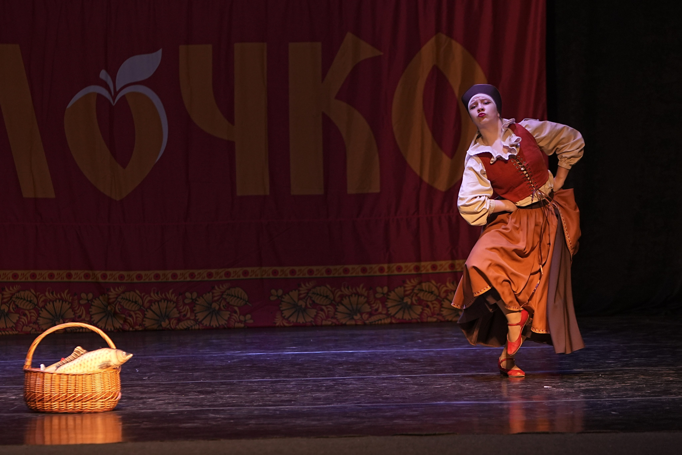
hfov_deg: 11.0
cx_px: 341
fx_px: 3543
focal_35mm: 187
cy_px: 228
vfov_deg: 7.3
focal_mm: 125
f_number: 2.8
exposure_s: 1/400
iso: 1250
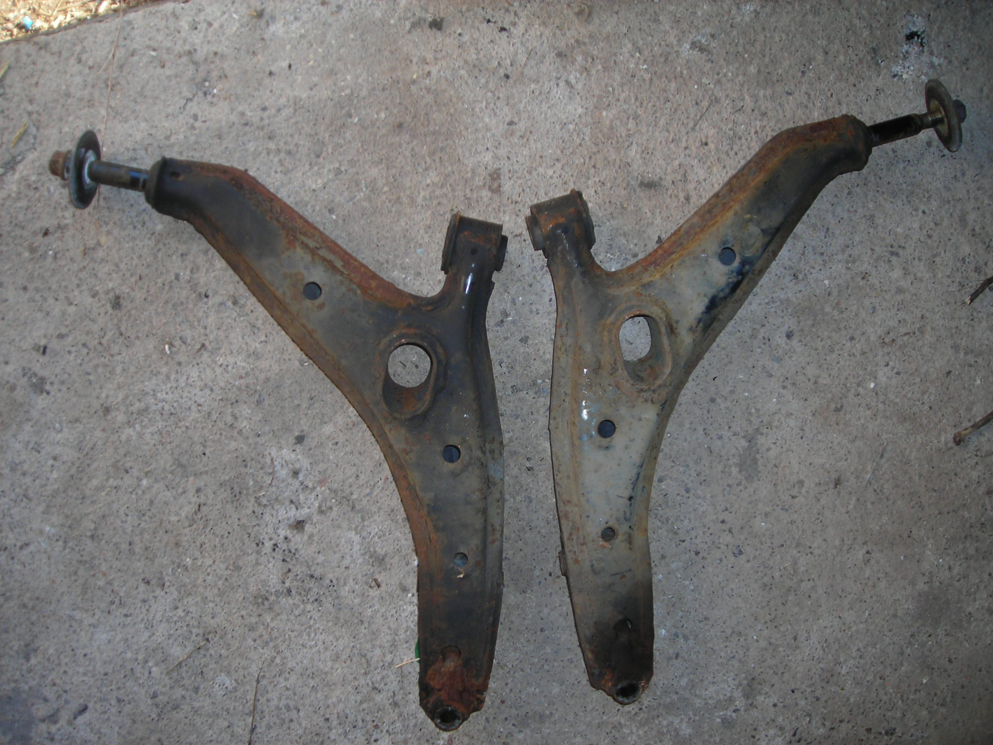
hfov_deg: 49.0
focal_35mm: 38
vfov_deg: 37.7
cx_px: 496
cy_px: 372
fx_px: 1090
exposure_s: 1/60.1
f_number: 3.2
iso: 50
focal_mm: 6.3
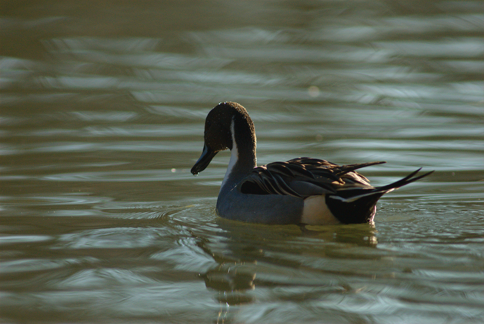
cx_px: 242
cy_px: 162
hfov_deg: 3.4
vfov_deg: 2.3
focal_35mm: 600
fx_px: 8077
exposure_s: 1/3000
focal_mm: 400
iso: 640
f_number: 3.5
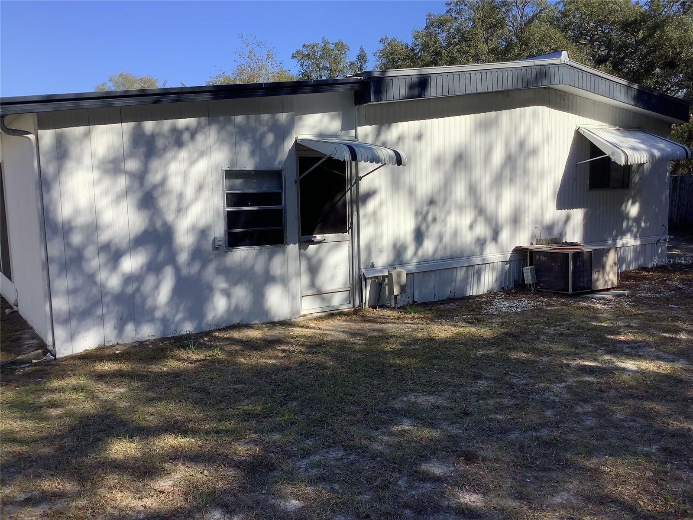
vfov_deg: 45.4
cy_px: 260
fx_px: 621
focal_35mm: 31
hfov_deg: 58.4
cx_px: 346
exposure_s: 1/936
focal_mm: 3.3
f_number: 2.4
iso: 25
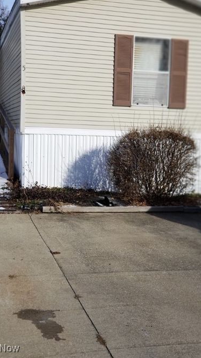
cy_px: 178
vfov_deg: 36.6
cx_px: 108
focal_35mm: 57
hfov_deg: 21.1
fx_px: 540
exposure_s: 1/840
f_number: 2.4
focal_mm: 6
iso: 25
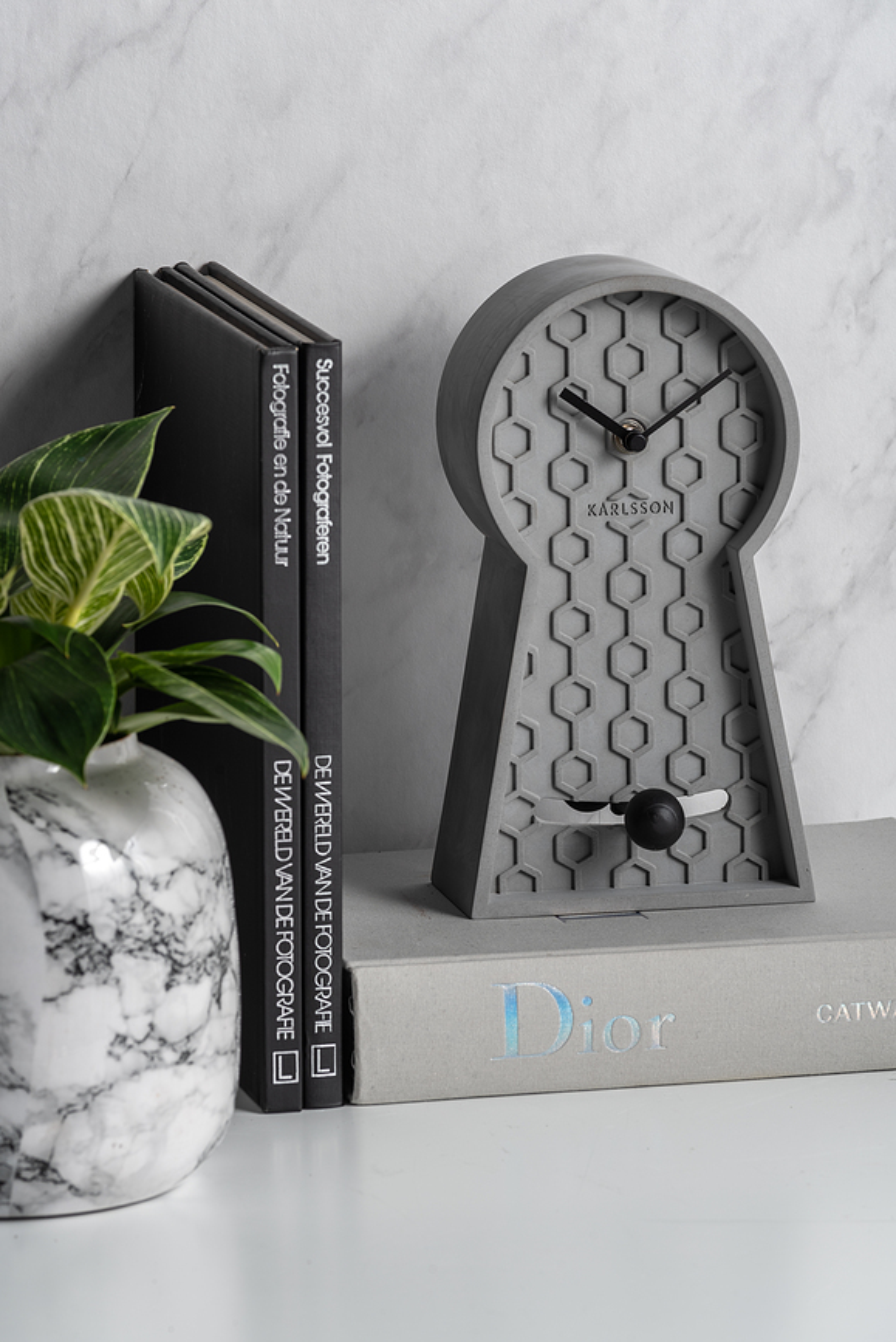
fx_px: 6898
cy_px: 671
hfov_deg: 7.4
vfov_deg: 11.1
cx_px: 448
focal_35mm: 185
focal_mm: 185
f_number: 11
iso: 50
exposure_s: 1/100
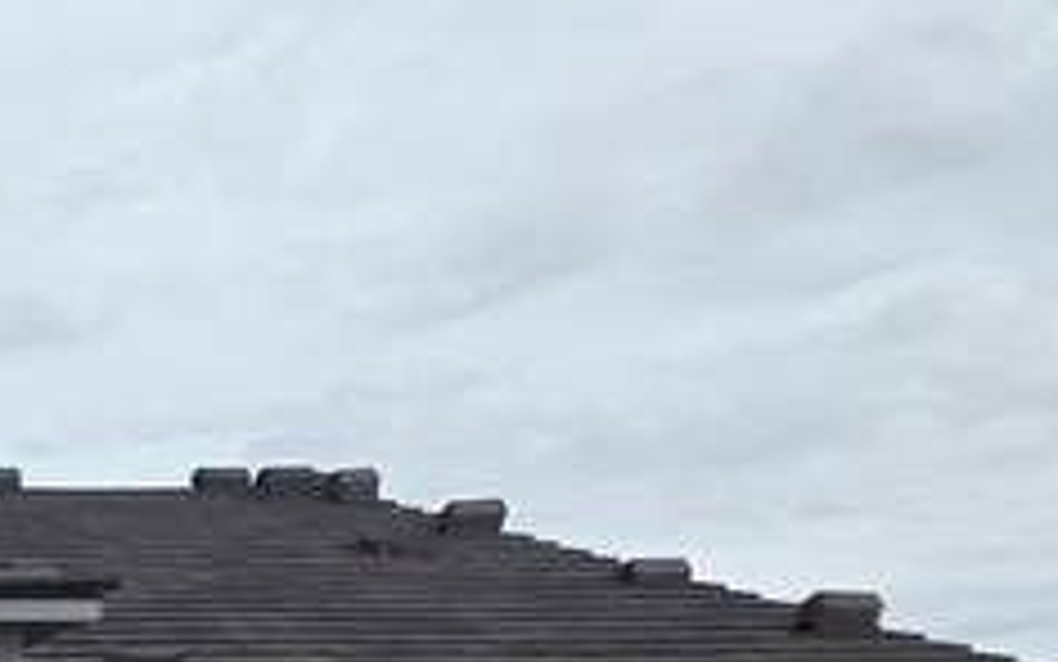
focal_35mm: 75
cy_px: 1292
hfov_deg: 18.1
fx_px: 2163
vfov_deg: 14.6
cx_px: -1085
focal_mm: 2.2
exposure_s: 1/1667
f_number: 1.9
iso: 40
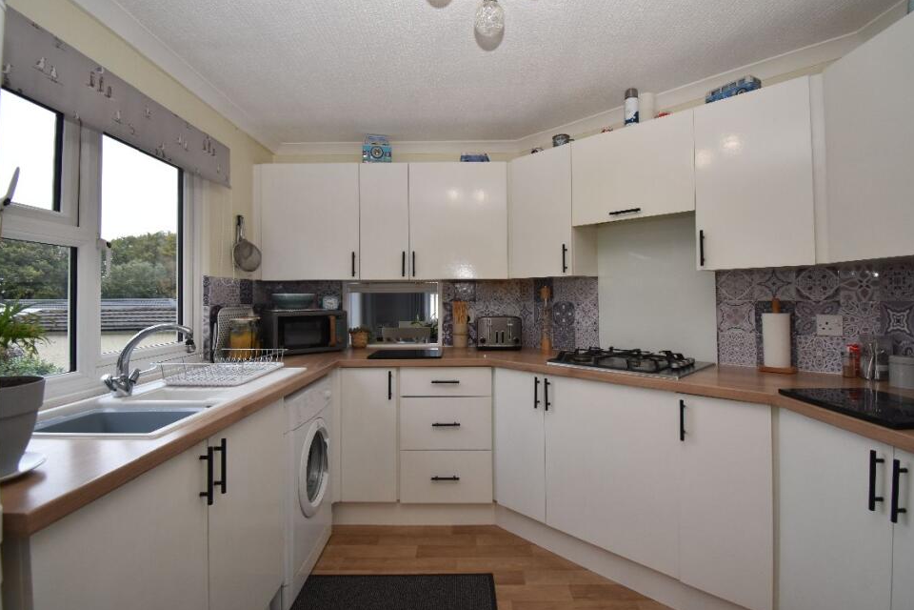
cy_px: 291
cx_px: 461
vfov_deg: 73.7
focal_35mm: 16
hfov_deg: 96.7
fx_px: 406
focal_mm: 10
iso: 640
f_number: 5
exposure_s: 1/200
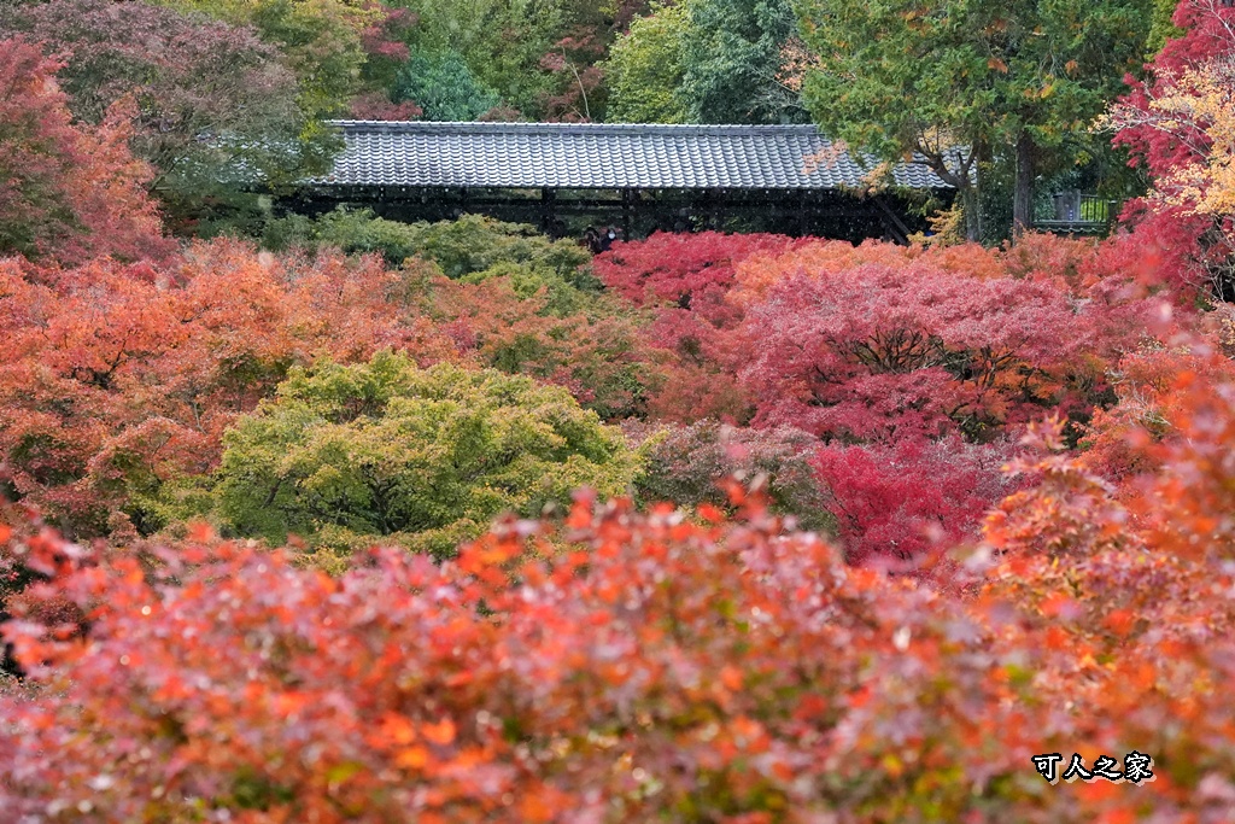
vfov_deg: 15.0
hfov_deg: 22.4
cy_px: 412
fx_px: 3122
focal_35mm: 91
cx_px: 618
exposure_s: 1/1000
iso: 5000
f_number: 4.5
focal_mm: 60.8
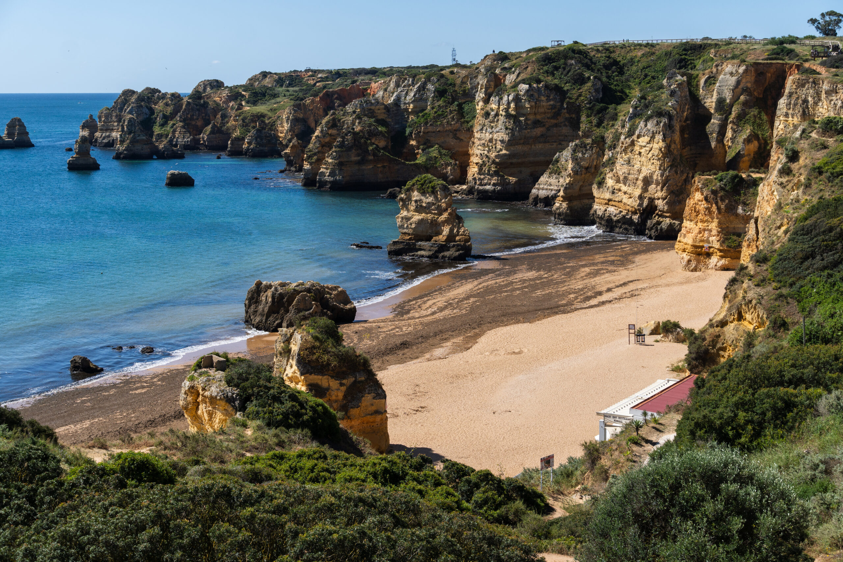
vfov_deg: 24.4
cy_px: 281
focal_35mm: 56
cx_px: 422
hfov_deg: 35.9
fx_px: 1300
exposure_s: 1/640
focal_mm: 37
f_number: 6.3
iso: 100
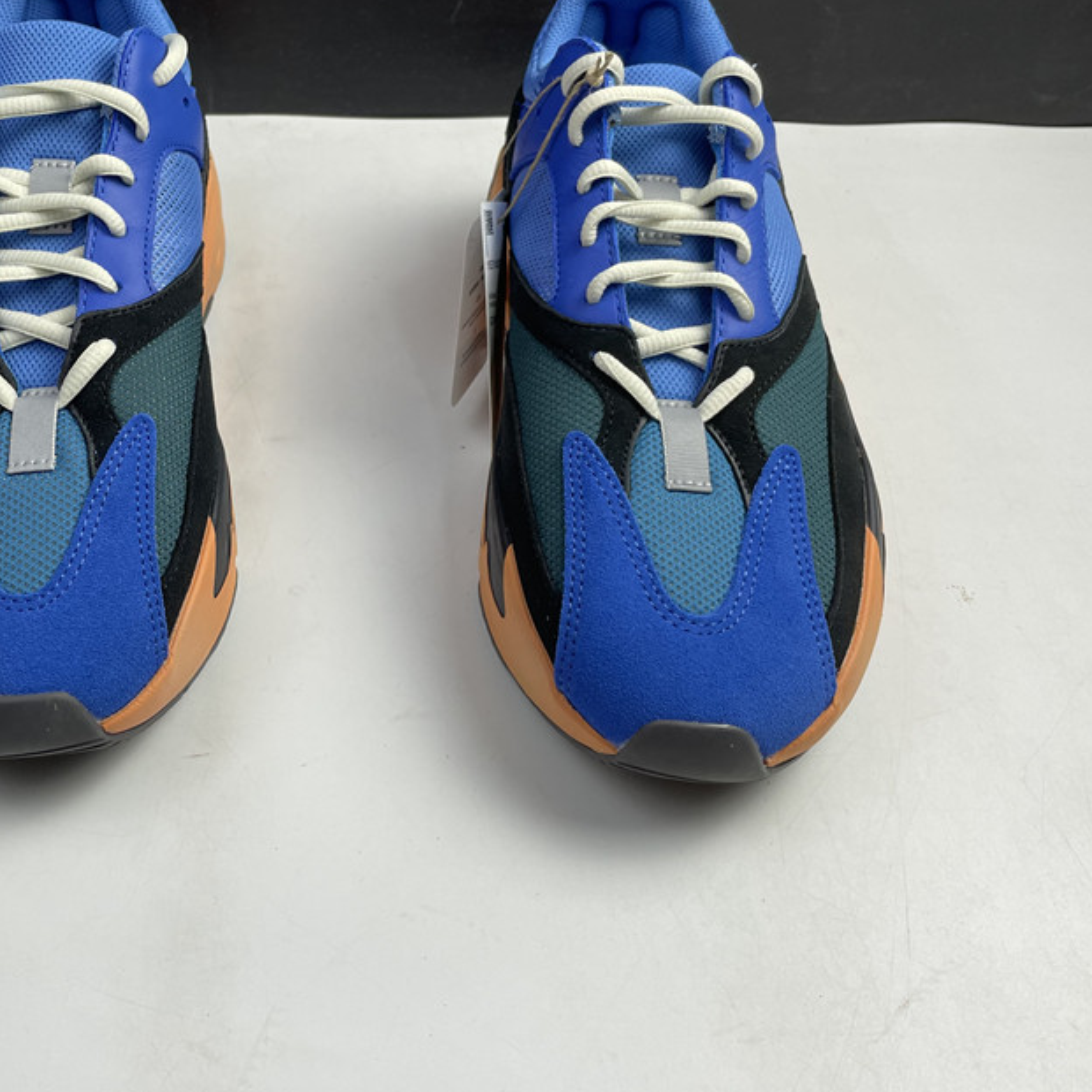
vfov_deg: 44.7
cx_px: 343
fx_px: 1321
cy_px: 441
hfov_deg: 44.1
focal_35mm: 37
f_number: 1.6
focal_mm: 4.2
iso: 50
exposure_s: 1/121
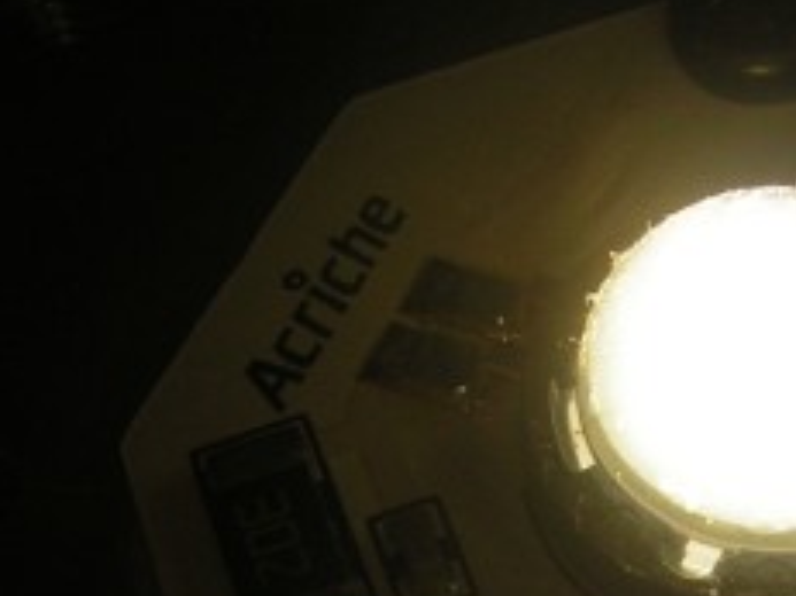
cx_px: 637
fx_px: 1793
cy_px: 570
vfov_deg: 18.5
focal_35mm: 78
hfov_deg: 24.6
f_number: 5.2
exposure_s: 1/604
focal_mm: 4.7
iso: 50
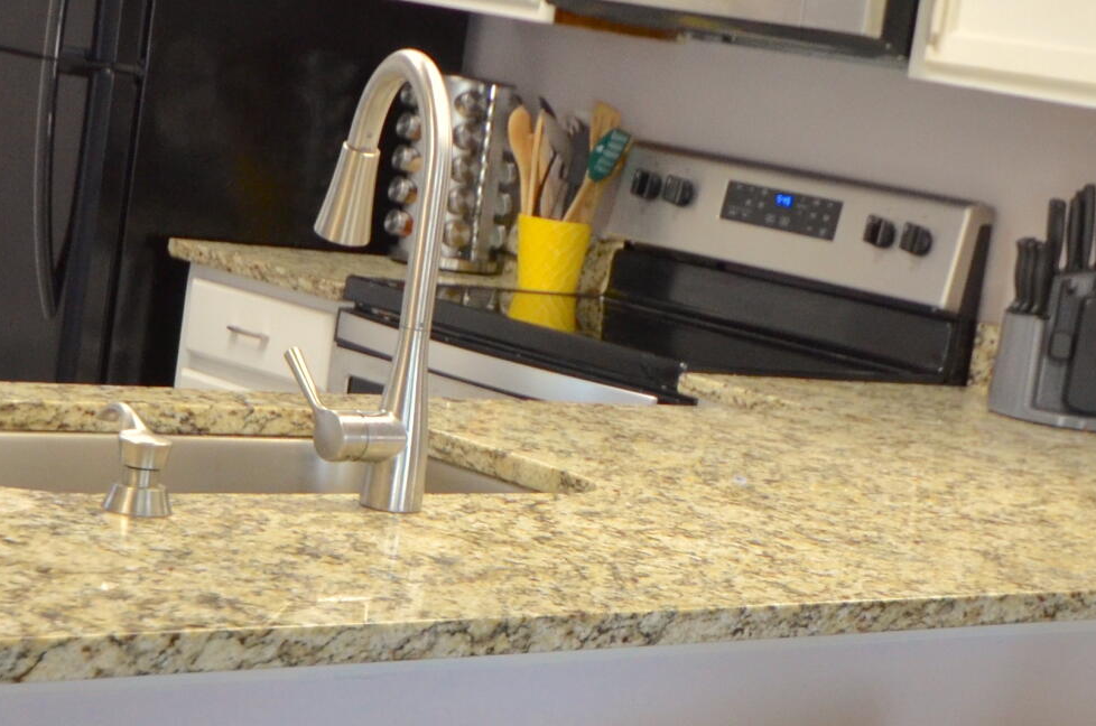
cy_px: 477
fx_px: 2795
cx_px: 796
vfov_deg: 14.8
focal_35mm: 92
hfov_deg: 22.0
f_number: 5.6
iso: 800
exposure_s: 1/60
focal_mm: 20
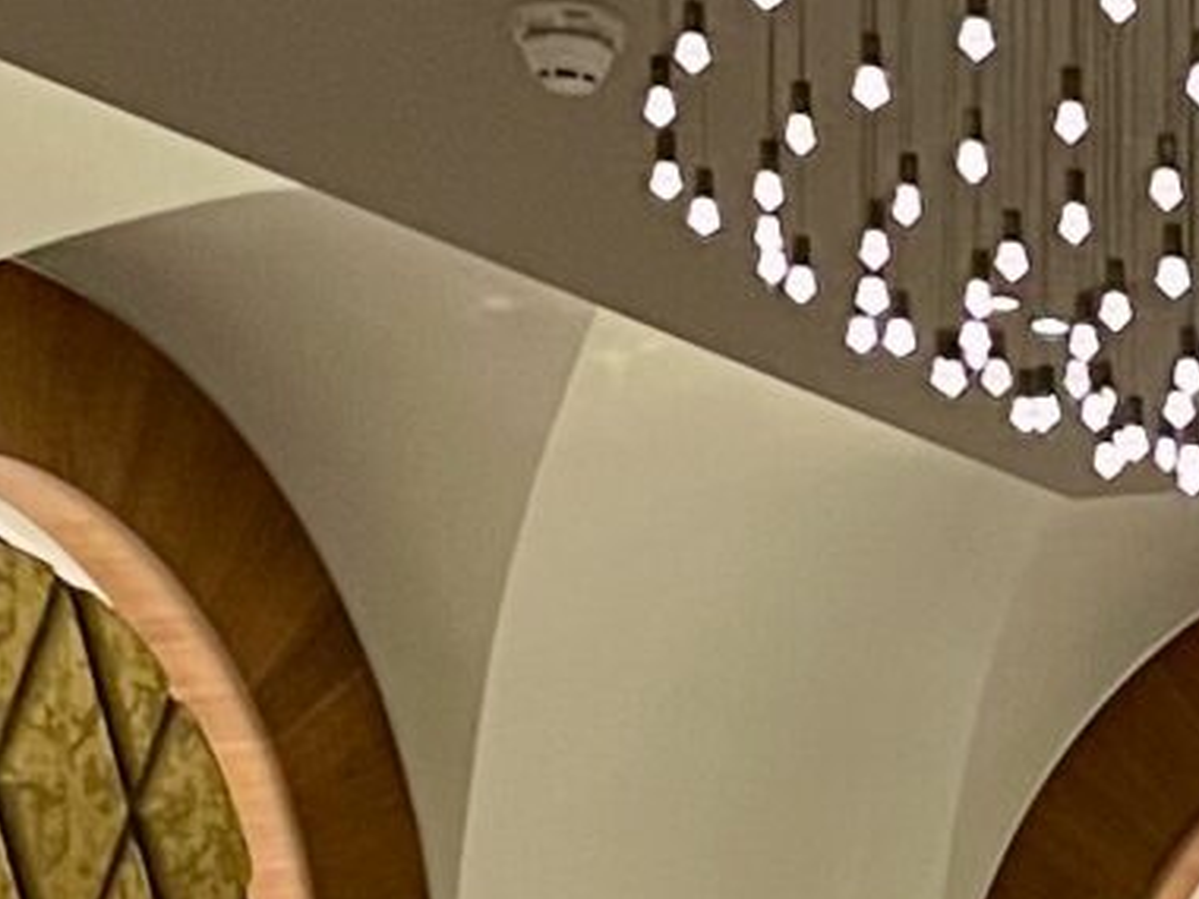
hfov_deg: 10.6
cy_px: 1486
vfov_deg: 8.2
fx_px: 6062
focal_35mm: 175
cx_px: 2158
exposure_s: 1/40
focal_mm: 4.2
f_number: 1.6
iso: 500
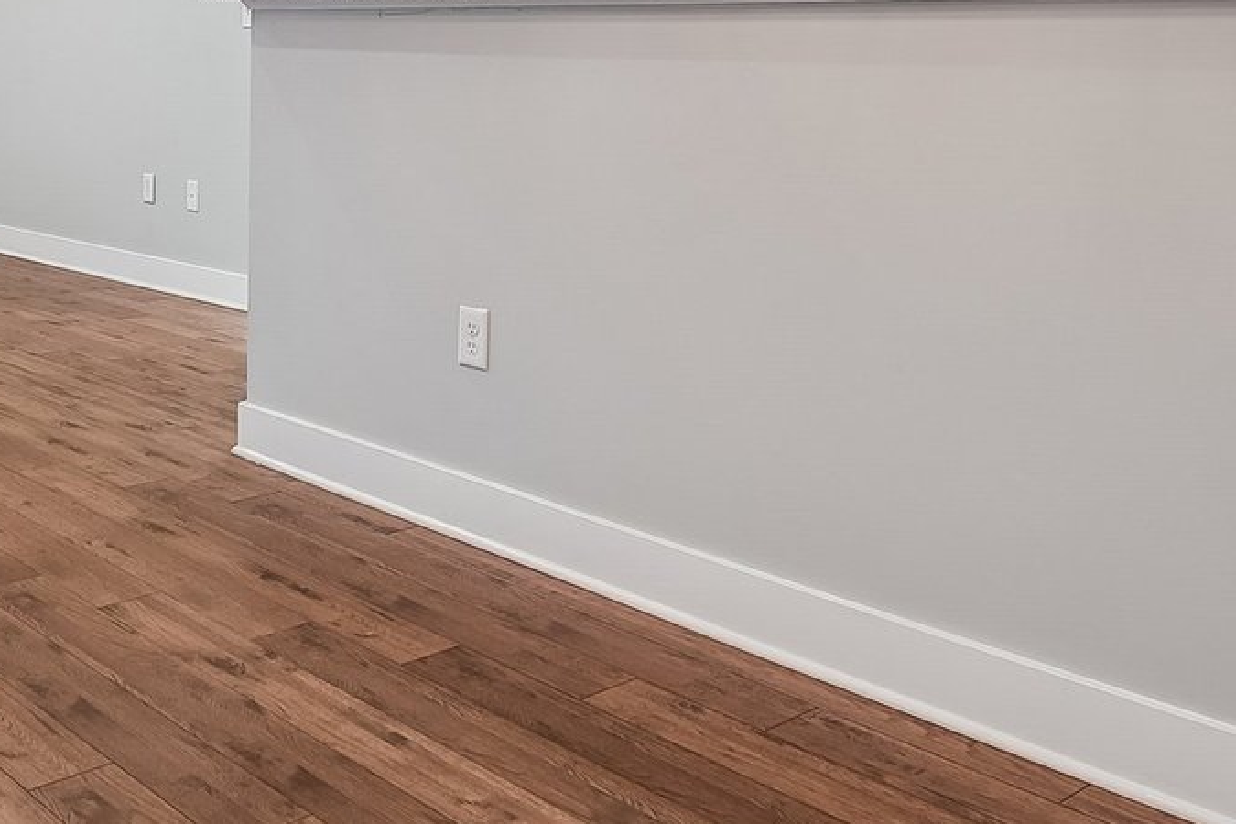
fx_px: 1428
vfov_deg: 31.1
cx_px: 218
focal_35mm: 42
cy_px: 121
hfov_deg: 44.2
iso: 100
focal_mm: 15.6
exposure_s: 1/4
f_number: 7.1
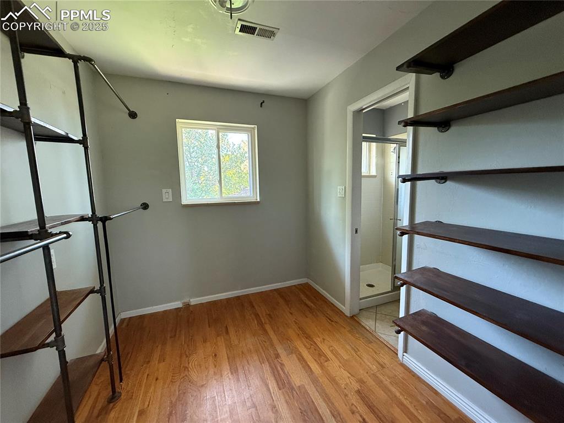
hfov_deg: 102.1
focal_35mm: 14
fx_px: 228
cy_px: 212
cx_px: 282
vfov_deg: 85.6
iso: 400
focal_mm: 2.22
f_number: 2.2
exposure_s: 1/60
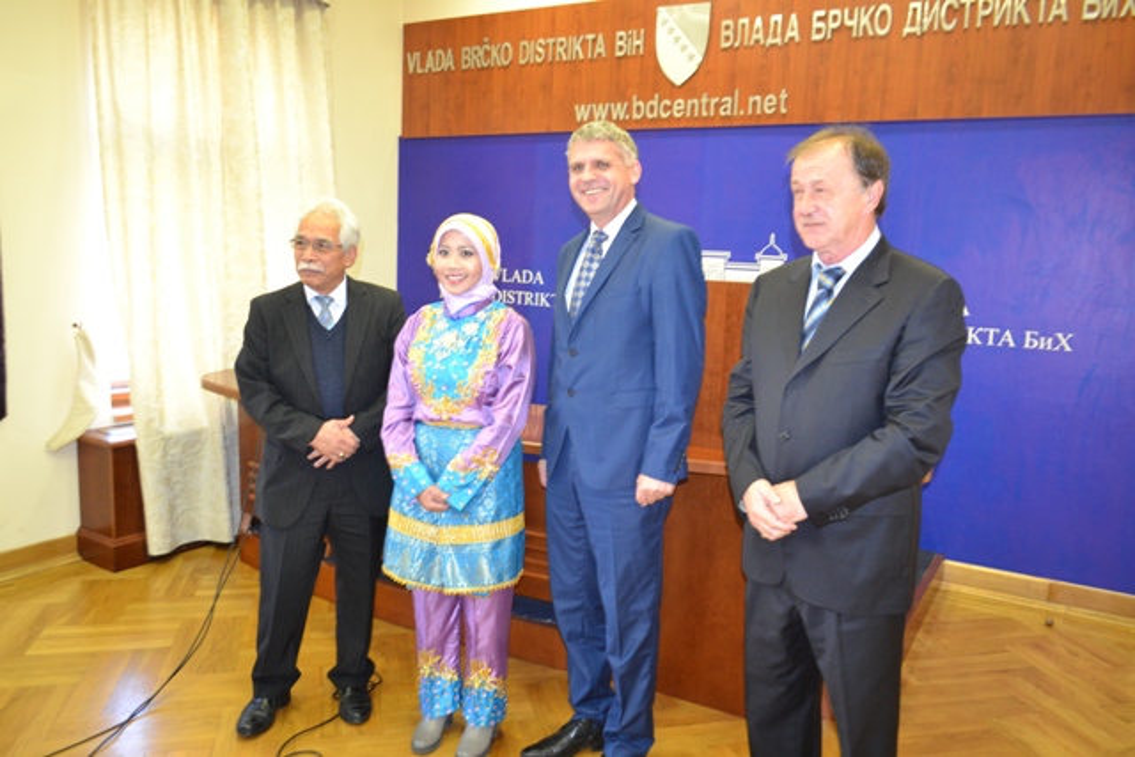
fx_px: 851
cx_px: 568
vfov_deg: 48.0
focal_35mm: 27
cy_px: 378
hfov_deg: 67.4
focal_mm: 18
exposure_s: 1/60
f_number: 3.5
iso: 1250
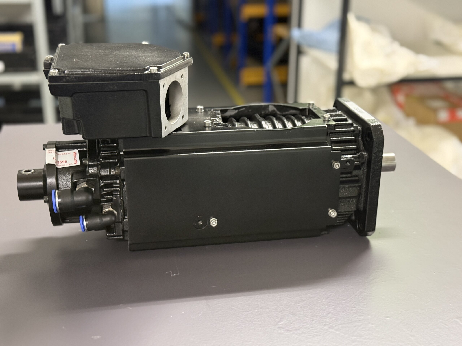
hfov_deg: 39.7
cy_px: 173
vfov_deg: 30.3
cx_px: 231
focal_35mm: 48
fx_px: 641
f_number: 1.78
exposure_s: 1/25
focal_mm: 6.76
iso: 500
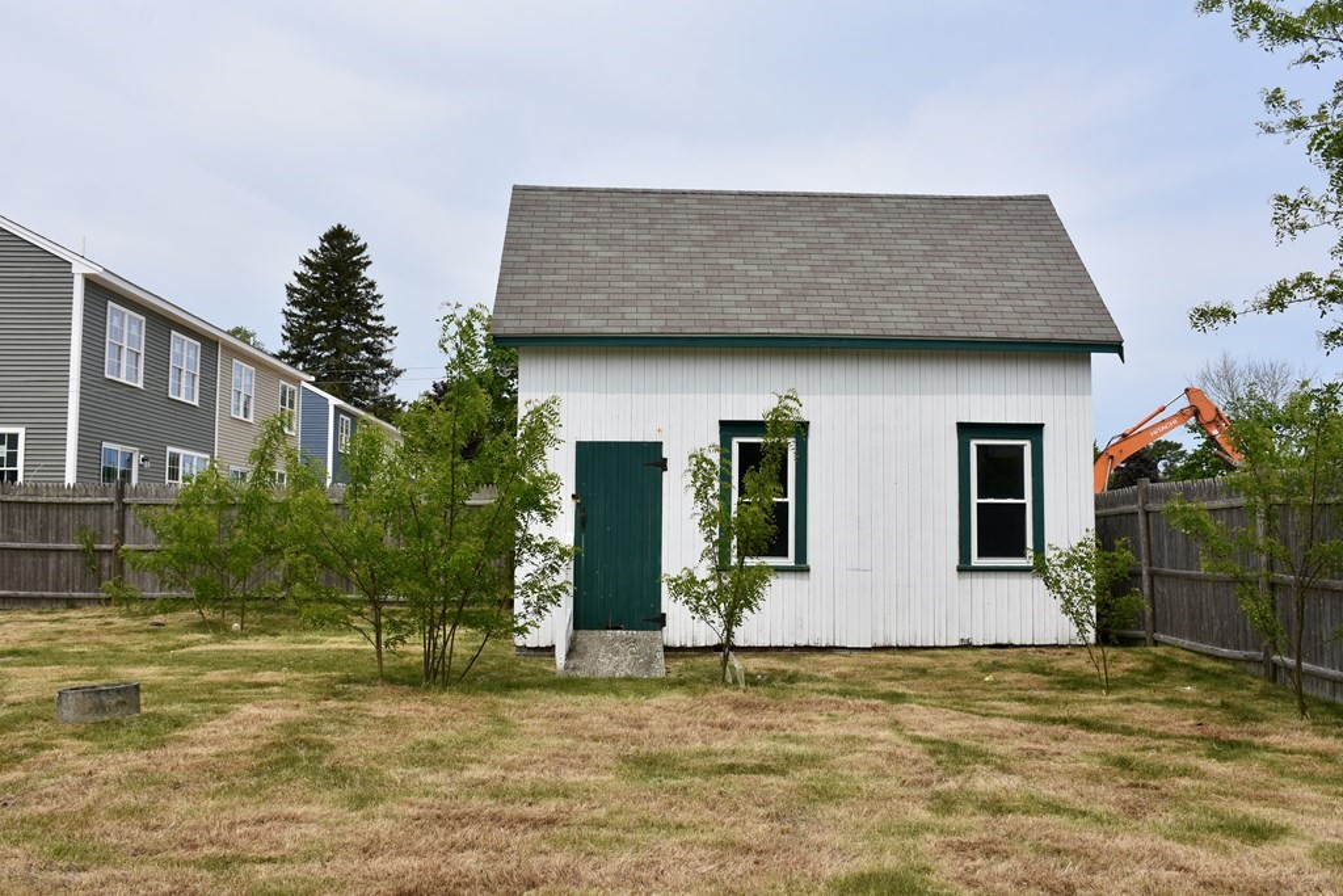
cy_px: 448
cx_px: 672
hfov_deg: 61.9
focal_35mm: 30
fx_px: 1119
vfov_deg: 43.6
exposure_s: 1/500
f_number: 8
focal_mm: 20
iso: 160
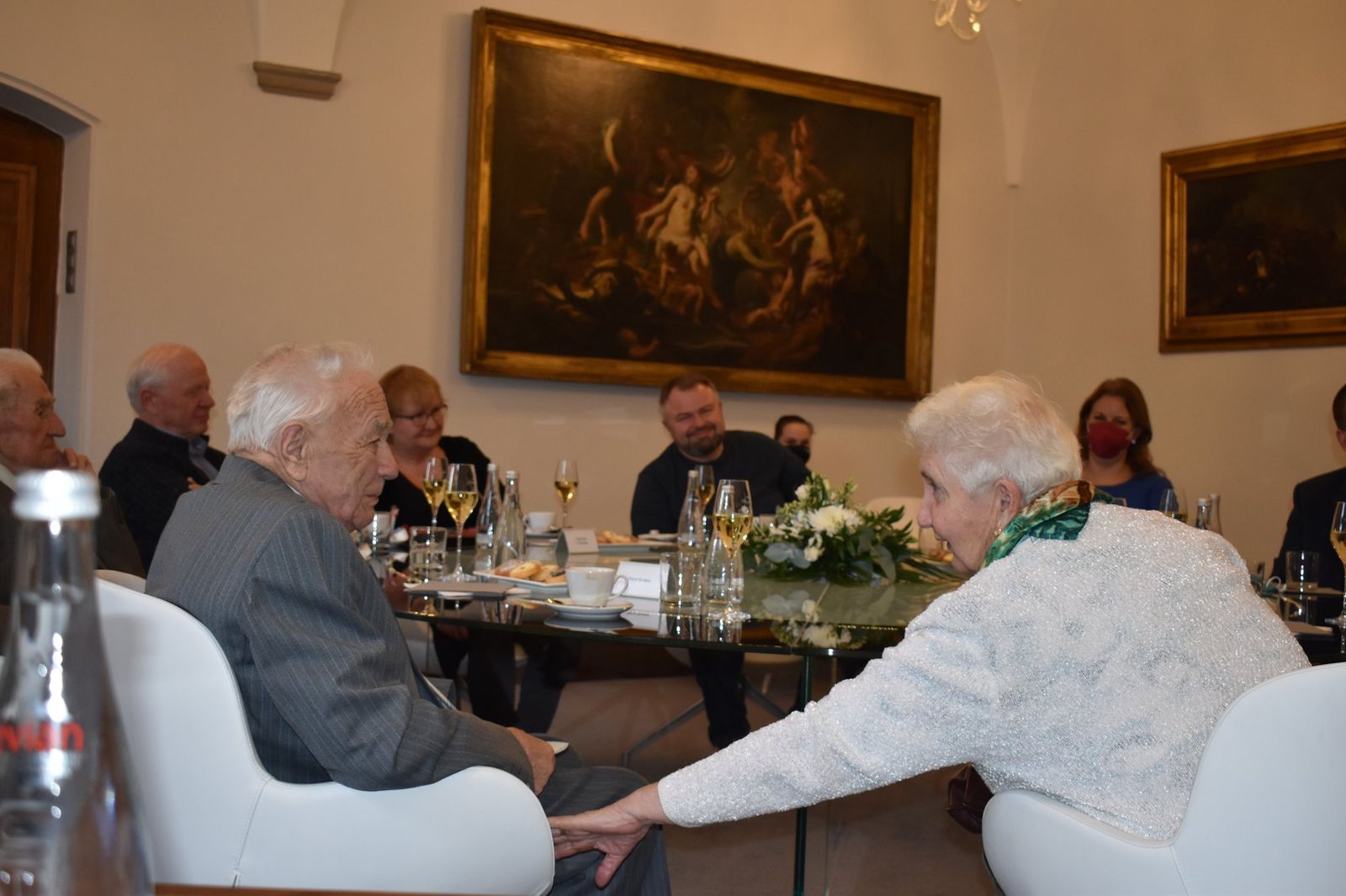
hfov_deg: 47.9
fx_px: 1514
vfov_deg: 33.0
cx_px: 673
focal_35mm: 40
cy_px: 448
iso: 800
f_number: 4.5
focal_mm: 27
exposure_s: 1/80
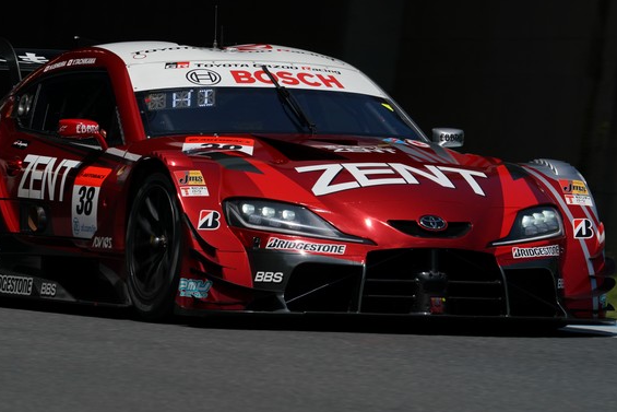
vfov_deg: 2.3
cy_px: 183
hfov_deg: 3.5
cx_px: 247
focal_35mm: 595
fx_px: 10200
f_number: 11
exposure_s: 1/800
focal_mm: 467
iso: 200
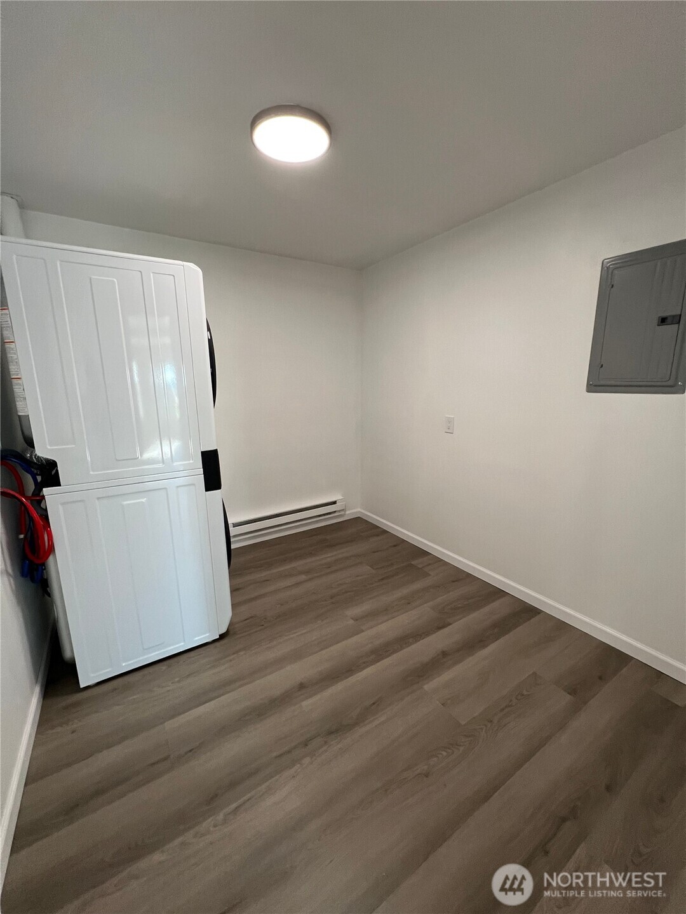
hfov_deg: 89.9
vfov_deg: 106.2
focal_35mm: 13
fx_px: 344
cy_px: 457
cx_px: 343
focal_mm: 1.57
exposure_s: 1/120
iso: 250
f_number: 1.8
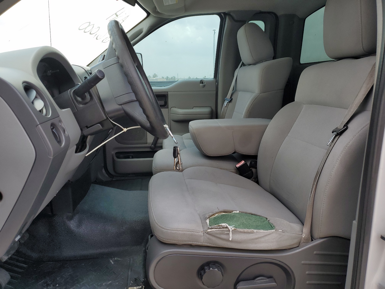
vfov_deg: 53.1
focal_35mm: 26
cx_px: 192
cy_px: 144
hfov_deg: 67.3
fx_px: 289
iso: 50
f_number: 1.5
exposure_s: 1/714
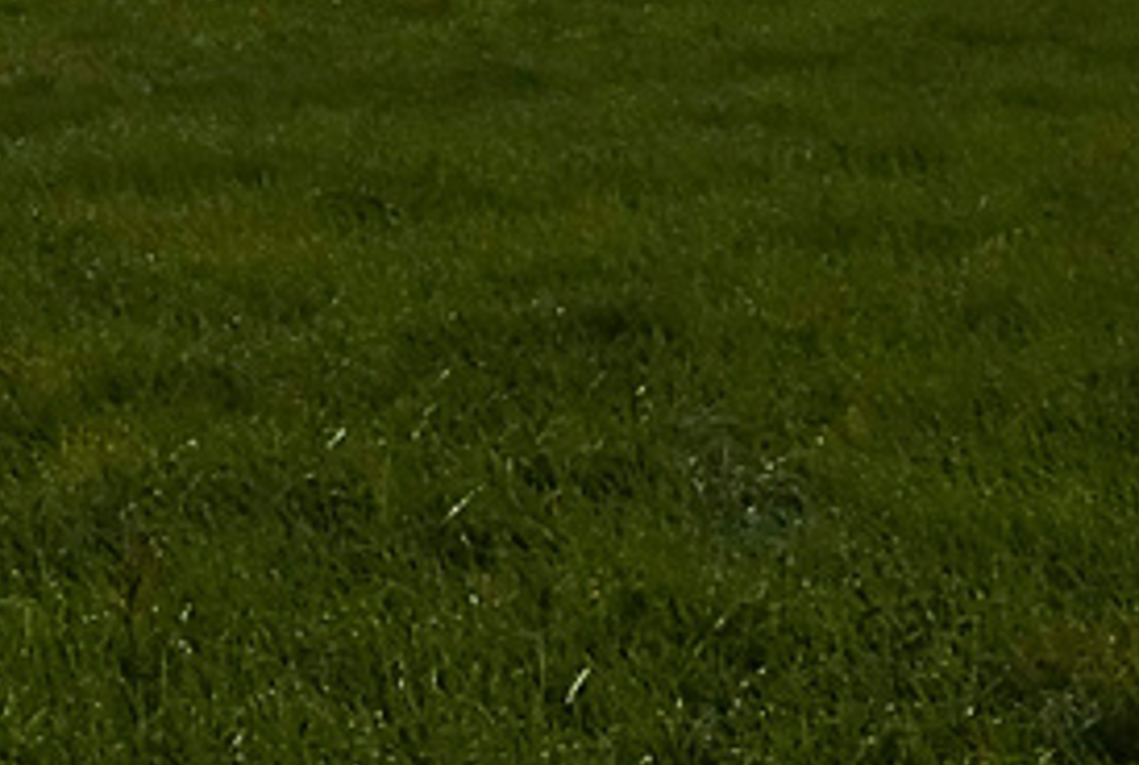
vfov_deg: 8.4
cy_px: -1162
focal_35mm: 148
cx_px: 125
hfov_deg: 13.7
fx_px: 4693
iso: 100
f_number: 8
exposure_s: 1/800
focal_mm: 19
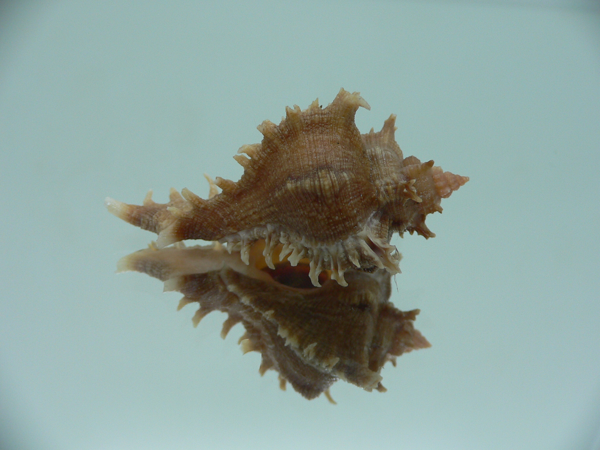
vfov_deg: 40.7
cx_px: 300
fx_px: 607
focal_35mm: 35
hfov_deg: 52.6
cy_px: 225
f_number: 2.8
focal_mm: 4.6
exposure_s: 1/60
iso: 80
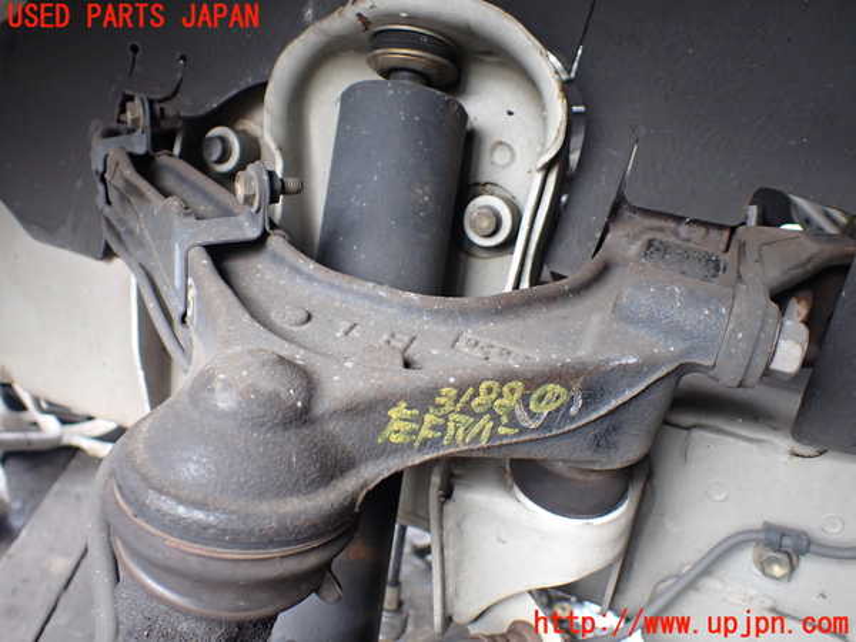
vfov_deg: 46.8
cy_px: 321
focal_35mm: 30
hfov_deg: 60.0
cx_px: 428
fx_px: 742
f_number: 2.3
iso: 250
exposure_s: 1/125
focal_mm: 5.4
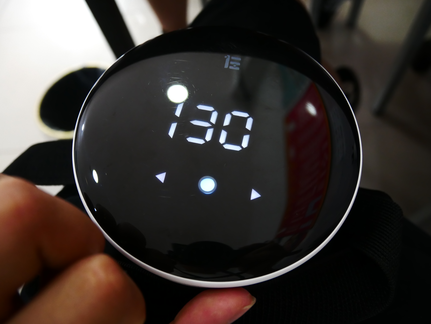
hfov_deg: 71.6
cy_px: 162
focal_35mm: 24
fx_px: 299
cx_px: 216
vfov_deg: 56.9
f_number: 3.5
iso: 3200
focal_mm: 12
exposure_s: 1/60
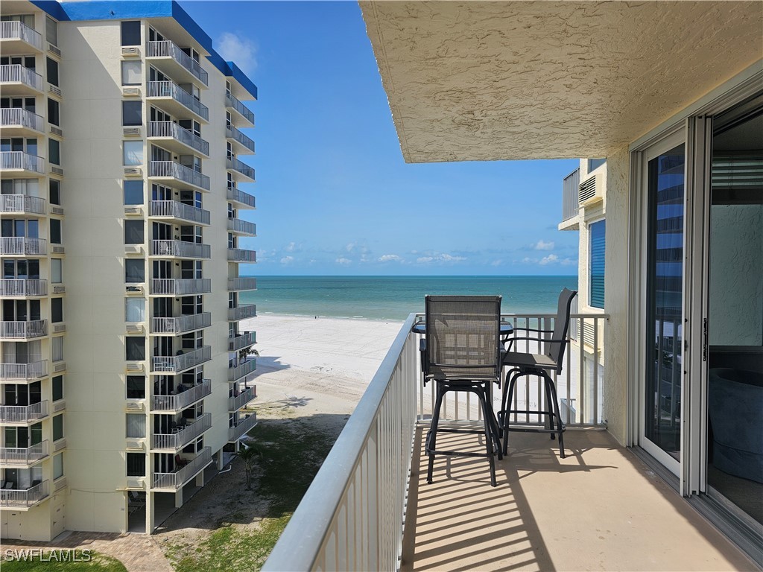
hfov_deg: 73.9
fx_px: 507
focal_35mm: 23
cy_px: 286
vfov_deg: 58.9
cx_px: 382
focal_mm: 6.3
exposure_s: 1/1332
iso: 10
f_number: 1.7
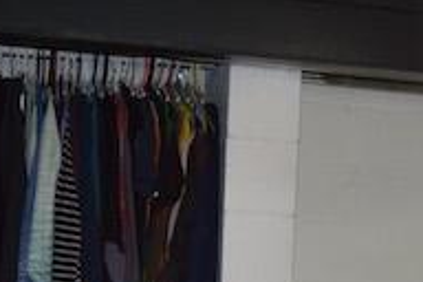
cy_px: 326
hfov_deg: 22.0
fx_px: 1057
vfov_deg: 14.8
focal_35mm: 90
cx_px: 390
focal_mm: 18
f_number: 3.5
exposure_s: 1/80
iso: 400
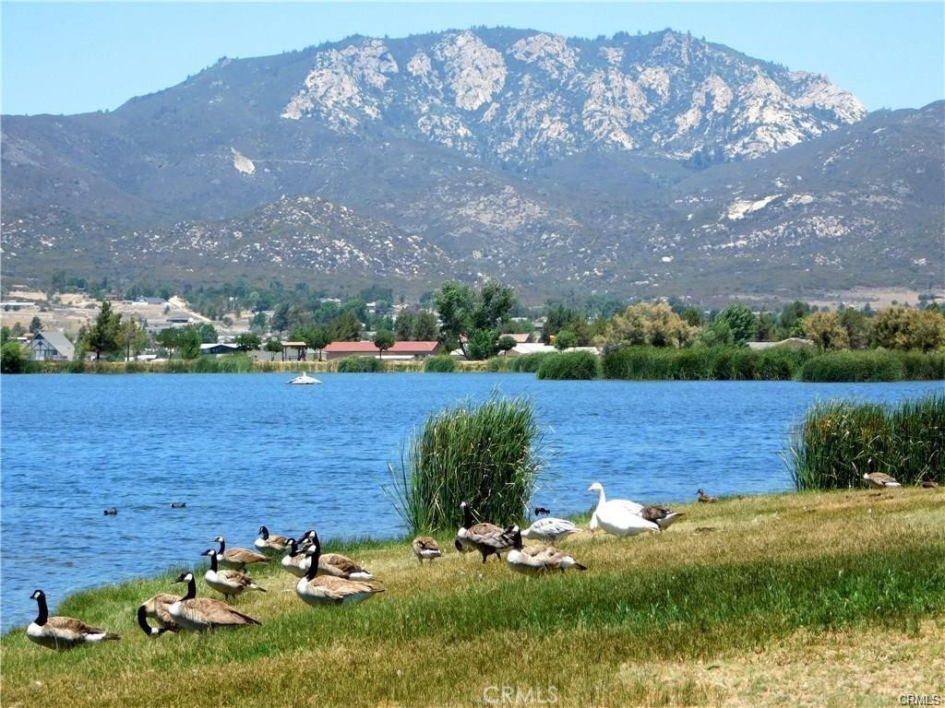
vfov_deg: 12.9
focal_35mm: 115
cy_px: 354
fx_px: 3139
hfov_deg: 17.1
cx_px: 472
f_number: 4.8
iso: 125
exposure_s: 1/640
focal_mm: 20.3
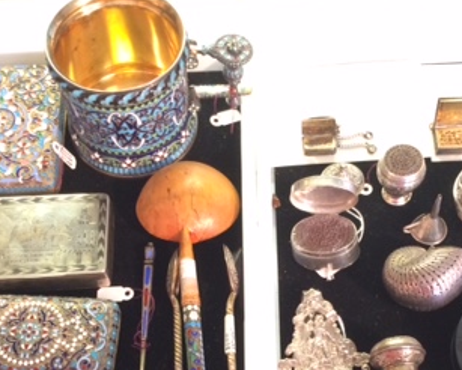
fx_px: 807
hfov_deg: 31.9
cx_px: 251
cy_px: 347
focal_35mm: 59
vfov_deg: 24.9
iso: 250
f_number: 2.2
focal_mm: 4.15
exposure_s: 1/30
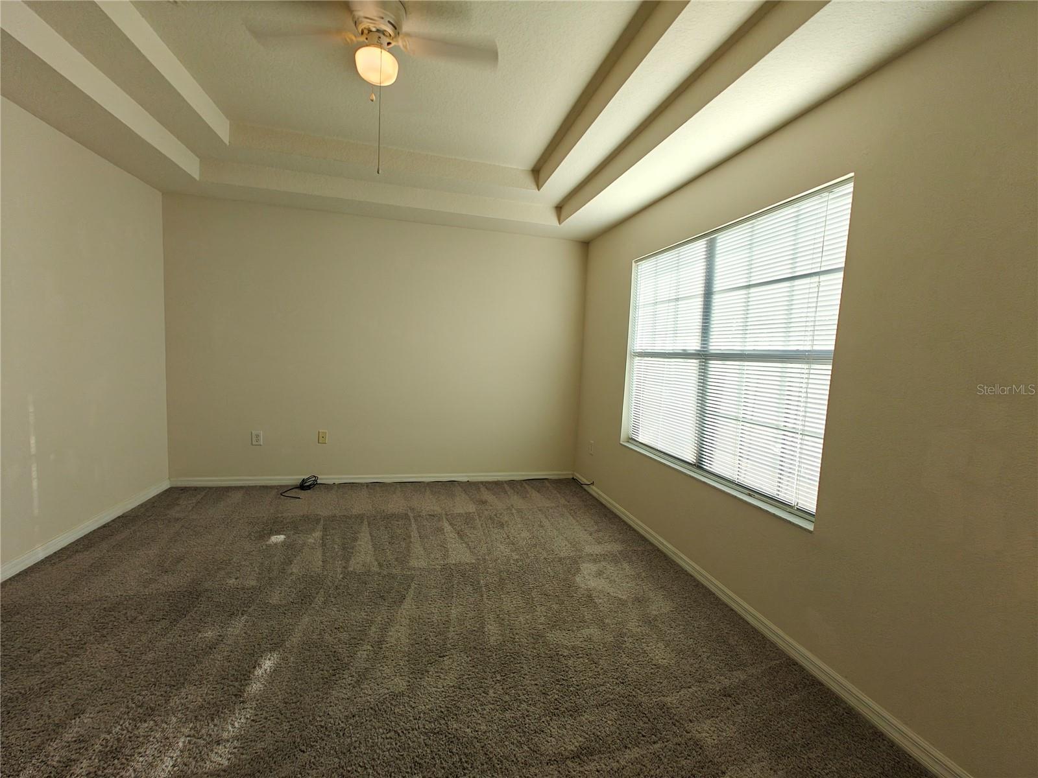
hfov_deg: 102.1
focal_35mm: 14
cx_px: 519
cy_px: 389
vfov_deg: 85.7
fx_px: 420
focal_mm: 2.62
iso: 64
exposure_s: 1/157
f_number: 2.2
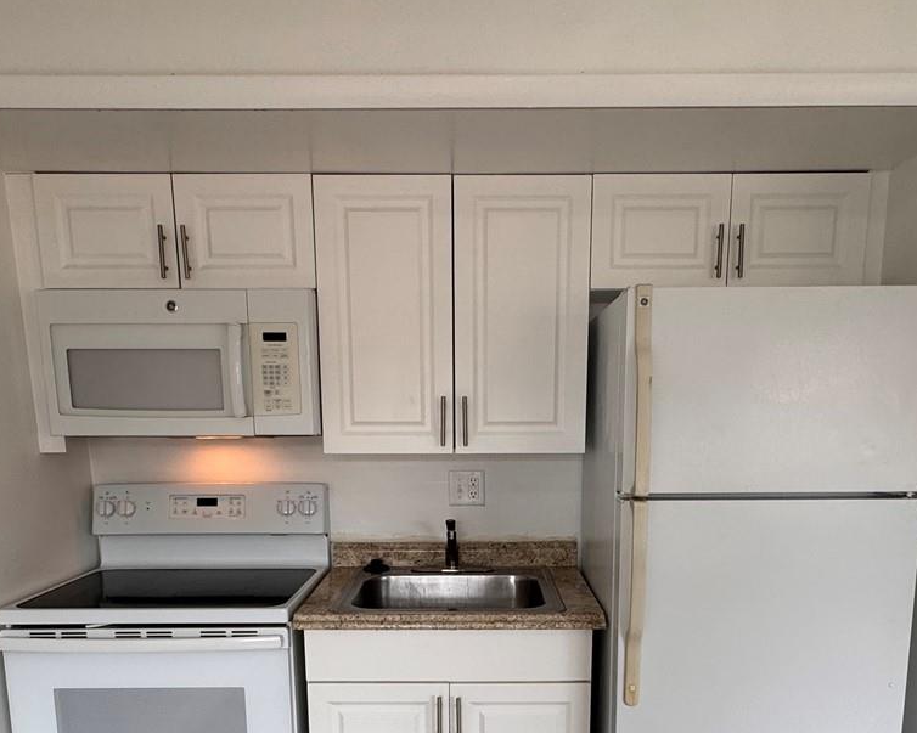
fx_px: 787
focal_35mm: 29
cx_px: 478
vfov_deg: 48.1
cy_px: 549
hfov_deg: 60.4
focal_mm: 2.22
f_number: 2.2
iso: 50
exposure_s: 1/120
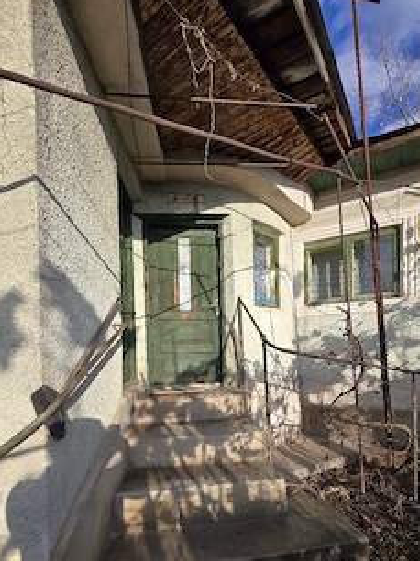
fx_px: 275
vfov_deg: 89.0
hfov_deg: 74.6
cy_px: 356
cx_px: 215
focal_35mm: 17
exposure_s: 1/909
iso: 25
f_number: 2.2
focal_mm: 1.7
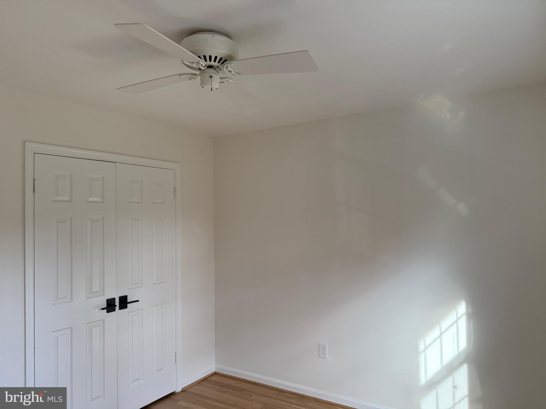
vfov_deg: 56.8
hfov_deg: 71.6
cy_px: 204
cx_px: 273
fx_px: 379
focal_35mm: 24
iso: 200
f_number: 1.78
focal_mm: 6.76
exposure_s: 1/216
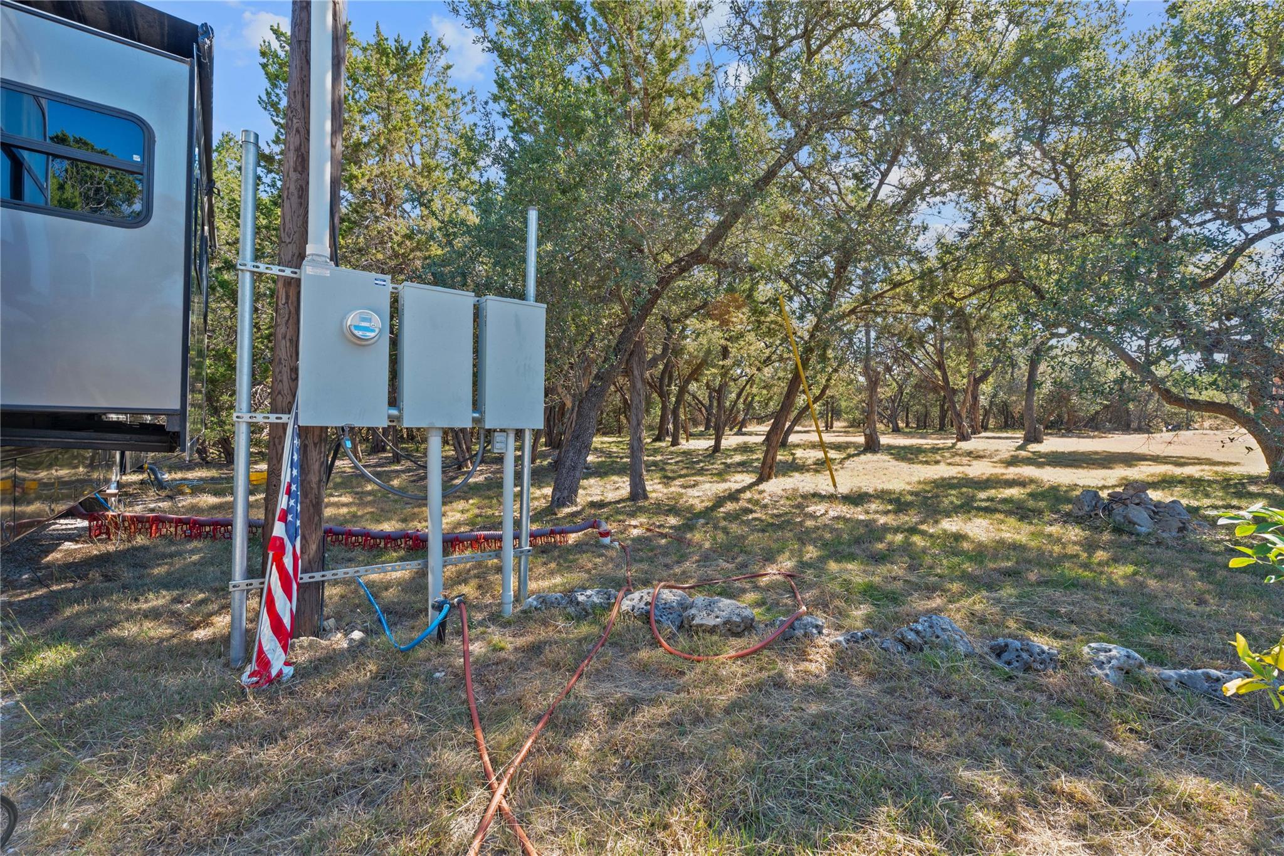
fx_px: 571
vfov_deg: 73.7
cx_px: 642
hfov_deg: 96.7
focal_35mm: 16
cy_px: 428
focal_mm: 16
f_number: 9
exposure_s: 1/20
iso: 320
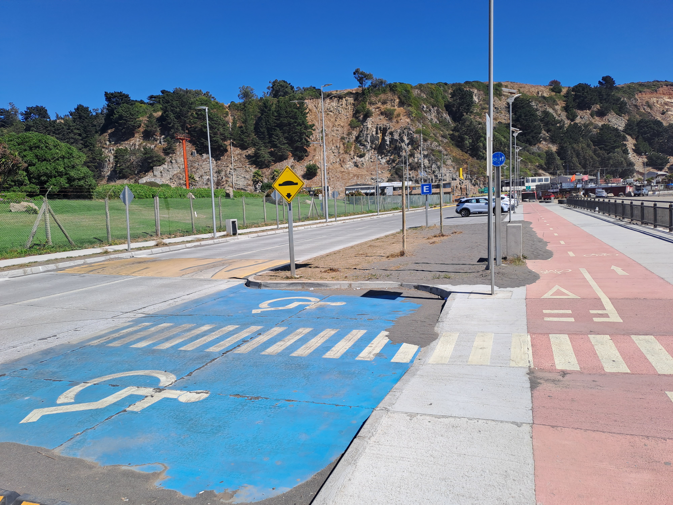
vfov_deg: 54.9
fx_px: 486
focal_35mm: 25
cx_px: 336
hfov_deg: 69.4
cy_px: 252
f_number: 1.8
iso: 32
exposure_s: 1/1664
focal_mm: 4.65
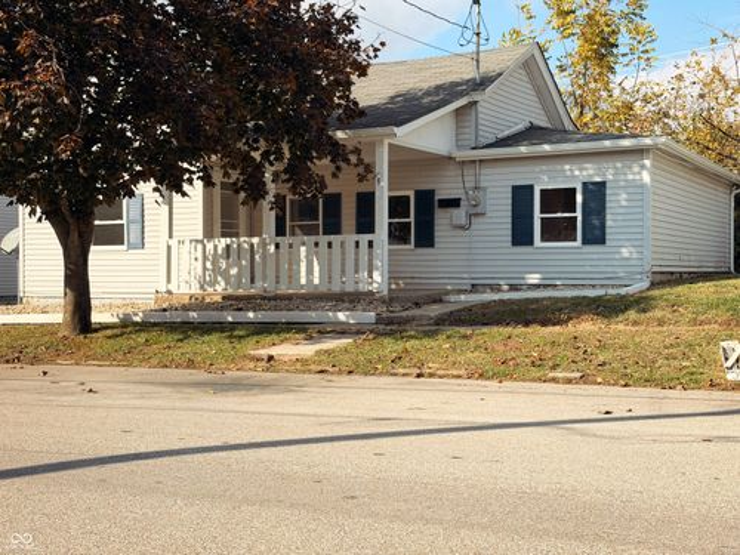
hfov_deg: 39.7
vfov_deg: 30.3
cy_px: 278
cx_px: 370
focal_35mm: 48
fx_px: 1026
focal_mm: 6.76
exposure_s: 1/3226
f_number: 1.78
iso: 64
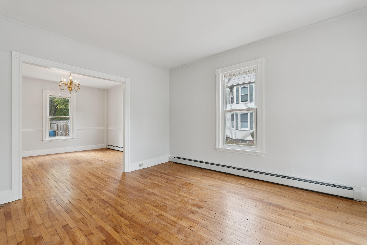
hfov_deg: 95.0
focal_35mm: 16
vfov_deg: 72.1
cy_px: 122
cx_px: 184
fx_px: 168
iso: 320
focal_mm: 16.5
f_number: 7.1
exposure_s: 1/80
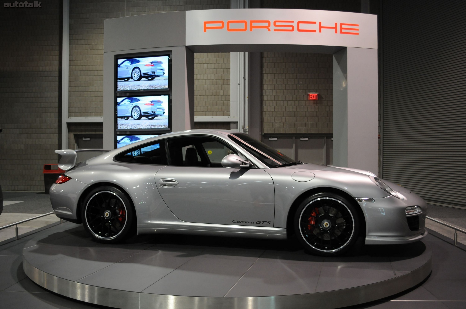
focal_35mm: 33
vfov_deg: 39.9
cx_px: 233
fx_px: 427
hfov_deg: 57.3
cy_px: 154
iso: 800
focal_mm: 22
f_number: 4
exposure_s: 1/40
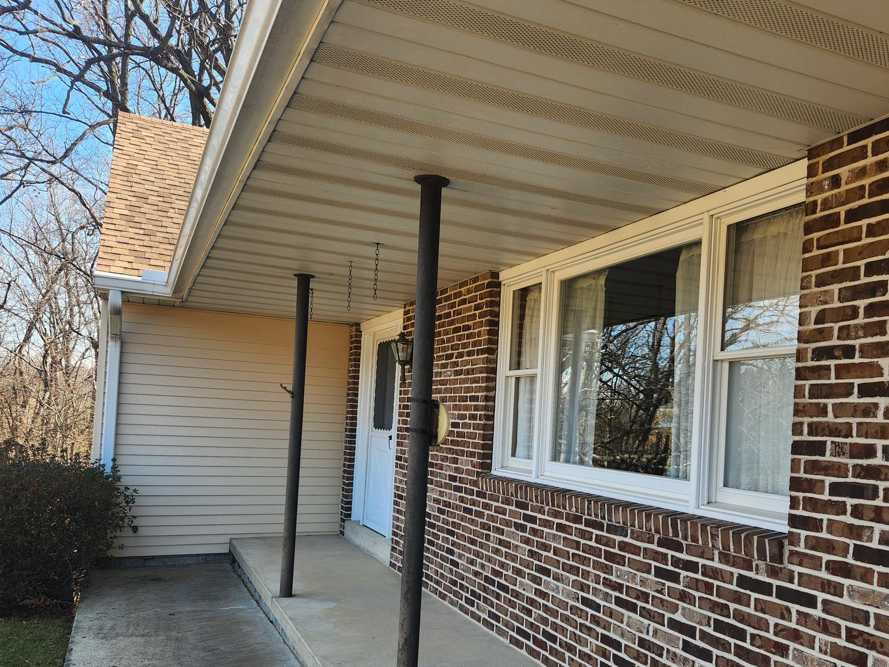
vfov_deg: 45.1
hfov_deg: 58.0
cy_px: 420
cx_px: 519
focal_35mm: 31
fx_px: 796
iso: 20
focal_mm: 5.4
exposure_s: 1/259
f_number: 1.8
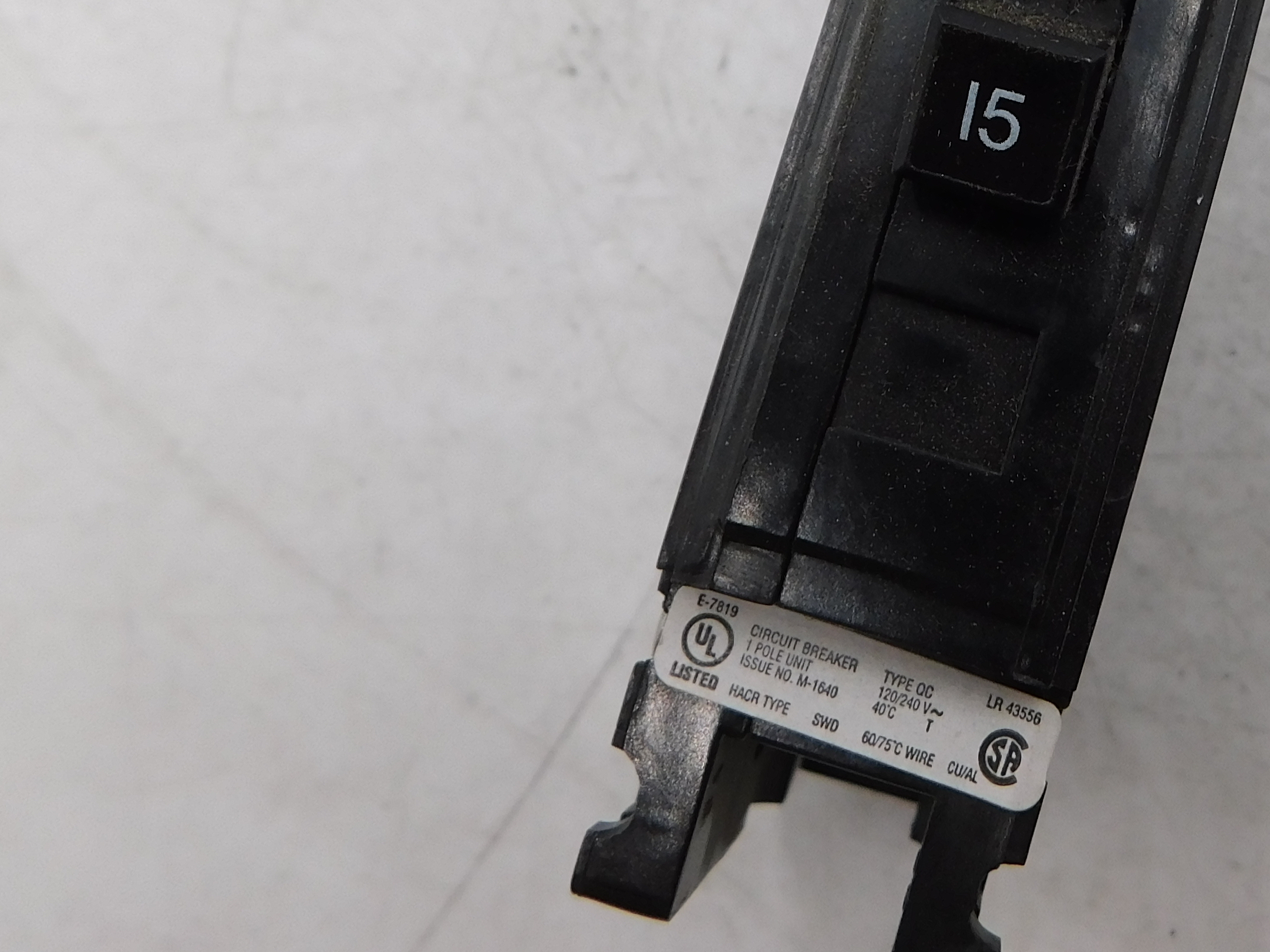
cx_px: 1021
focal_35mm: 49
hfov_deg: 37.5
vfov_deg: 28.9
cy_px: 161
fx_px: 1798
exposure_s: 1/125
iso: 125
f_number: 3
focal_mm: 4
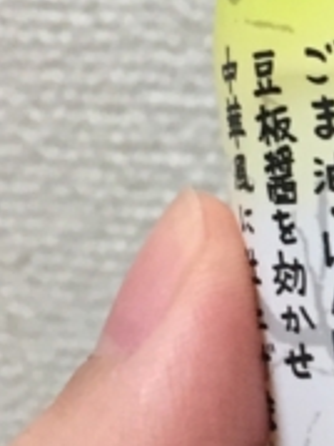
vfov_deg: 11.9
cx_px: 820
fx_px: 2138
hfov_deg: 8.2
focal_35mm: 166
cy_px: 361
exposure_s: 1/30
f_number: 2.2
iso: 125
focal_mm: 4.15
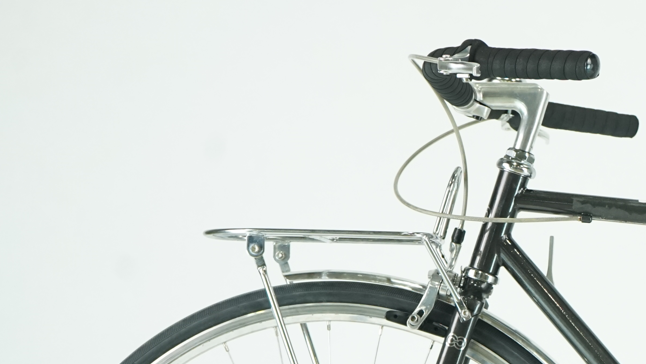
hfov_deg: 14.2
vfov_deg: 8.2
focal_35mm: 147
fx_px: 2518
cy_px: 403
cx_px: 784
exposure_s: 1/200
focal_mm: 56
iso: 1600
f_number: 5
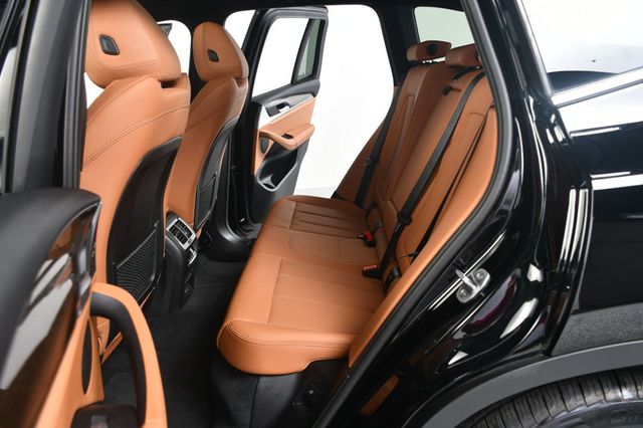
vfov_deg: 47.9
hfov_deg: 67.4
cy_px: 214
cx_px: 322
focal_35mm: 27
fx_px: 482
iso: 100
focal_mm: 18
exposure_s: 1/160
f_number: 5
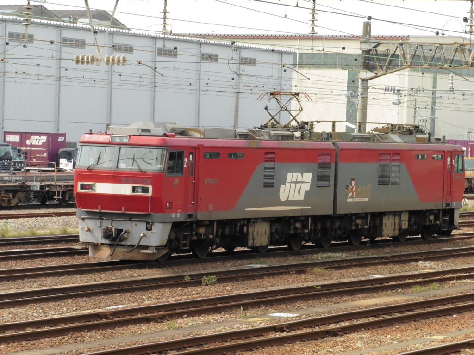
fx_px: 2109
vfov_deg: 9.6
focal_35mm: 154
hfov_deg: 12.8
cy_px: 178
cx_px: 237
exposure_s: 1/500
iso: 400
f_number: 6.3
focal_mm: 27.6
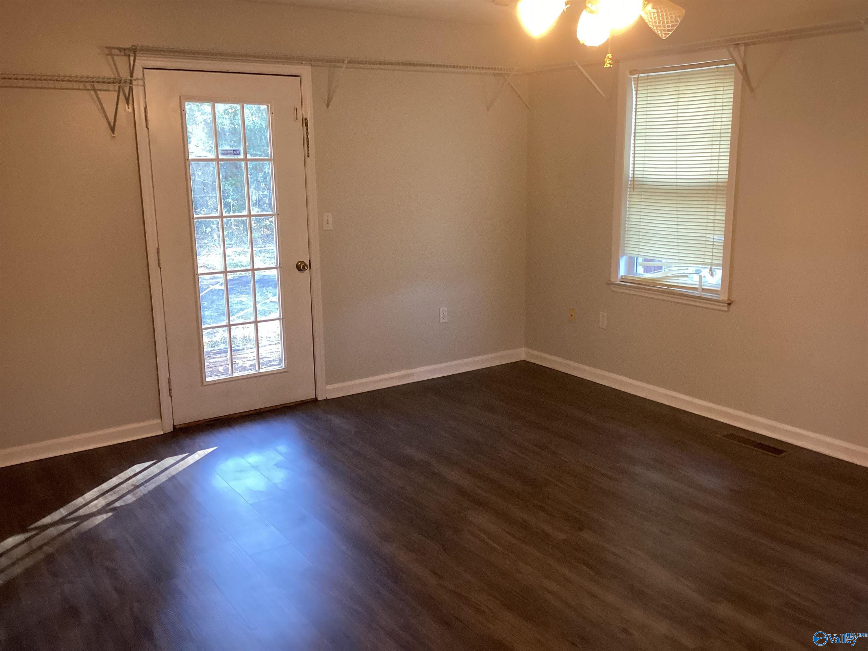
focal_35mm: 31
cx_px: 434
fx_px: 777
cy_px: 326
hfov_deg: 58.4
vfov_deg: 45.4
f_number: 2.4
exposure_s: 1/60
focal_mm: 3.3
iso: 250
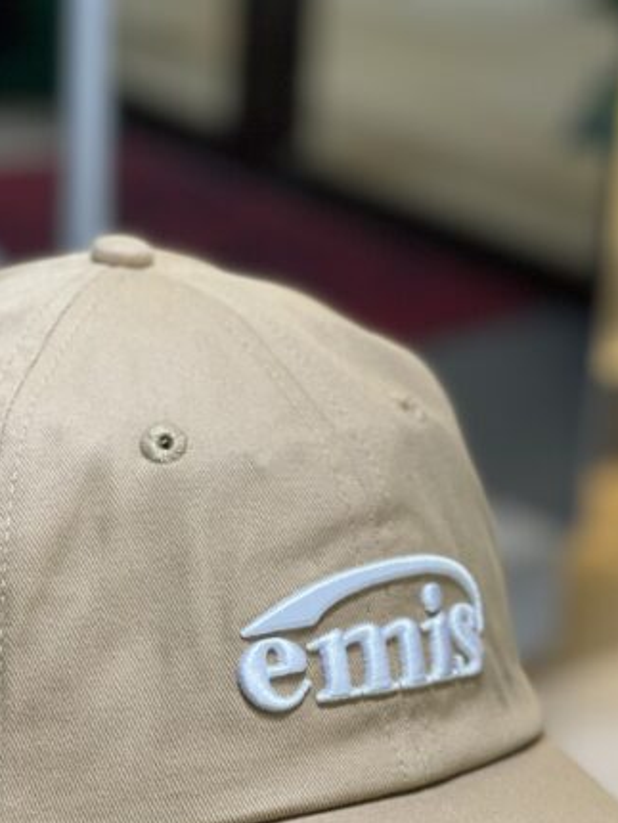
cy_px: 720
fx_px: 2830
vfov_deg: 16.4
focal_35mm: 119
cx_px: 264
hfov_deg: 12.5
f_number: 2.2
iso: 160
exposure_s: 1/33
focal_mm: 7.5
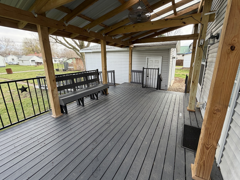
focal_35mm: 15
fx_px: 104
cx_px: 128
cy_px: 84
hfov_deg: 98.0
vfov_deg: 81.7
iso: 50
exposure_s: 1/230
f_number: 2.2
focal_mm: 2.22
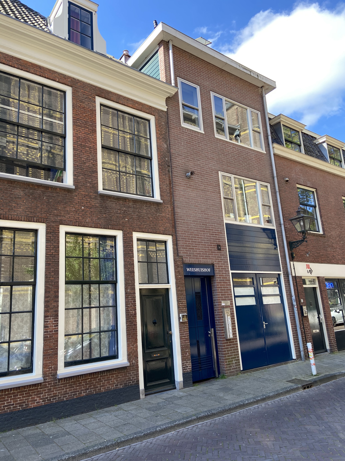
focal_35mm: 26
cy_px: 230
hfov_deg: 53.1
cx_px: 172
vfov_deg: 67.3
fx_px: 346
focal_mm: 4.25
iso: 32
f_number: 1.8
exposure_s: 1/293
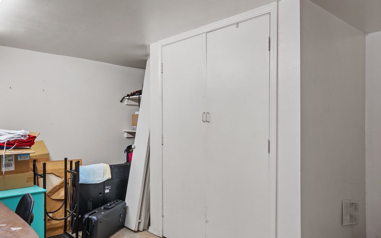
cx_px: 167
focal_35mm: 27
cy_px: 125
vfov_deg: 46.0
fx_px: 280
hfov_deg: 68.1
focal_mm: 22
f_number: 11
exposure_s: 1/1.25
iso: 640
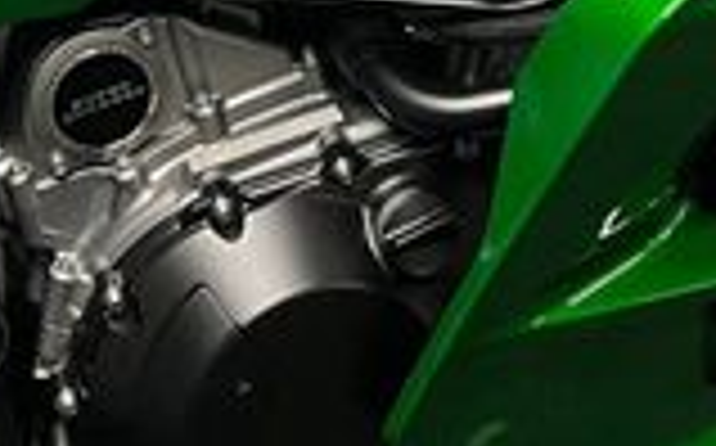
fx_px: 2164
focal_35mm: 111
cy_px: -559
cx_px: 293
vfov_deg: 10.4
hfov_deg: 18.8
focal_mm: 5.1
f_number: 1.6
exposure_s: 1/50
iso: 80
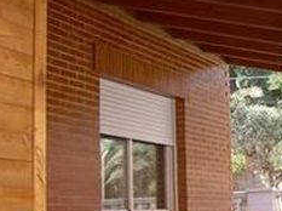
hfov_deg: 19.3
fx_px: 797
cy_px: 35
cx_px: 303
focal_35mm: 98
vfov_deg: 14.9
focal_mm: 6.3
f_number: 2.8
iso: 50
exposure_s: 1/193
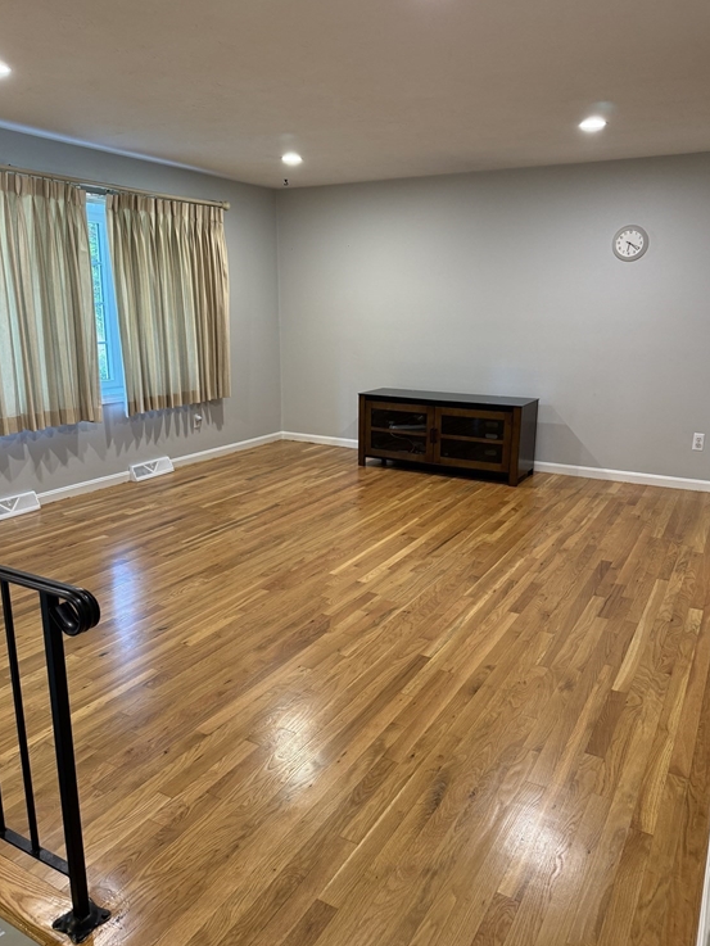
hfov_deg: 54.9
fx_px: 683
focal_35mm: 25
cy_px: 465
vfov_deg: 69.4
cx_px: 363
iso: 250
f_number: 1.78
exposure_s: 1/42
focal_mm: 6.76
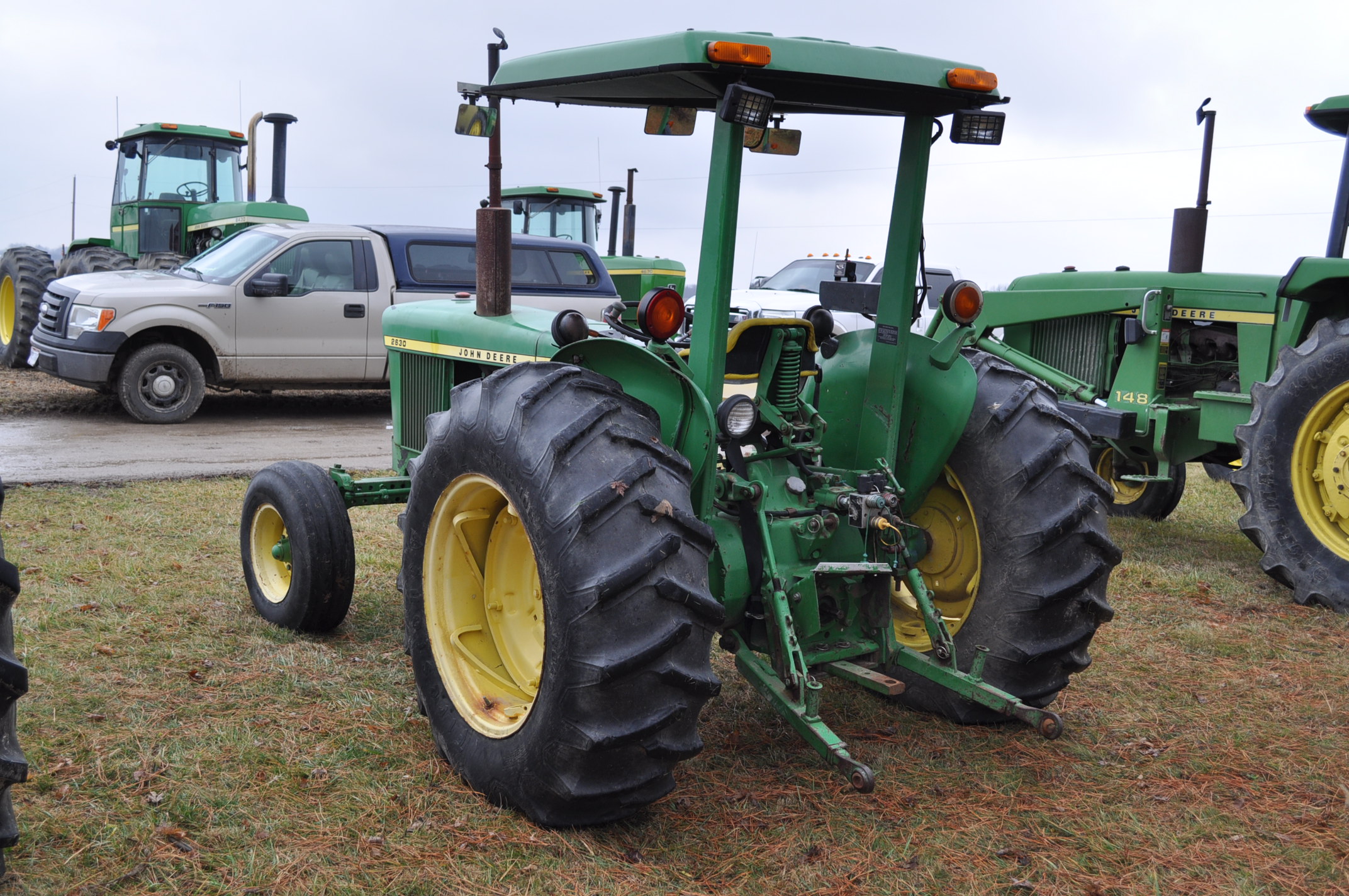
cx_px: 674
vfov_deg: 36.8
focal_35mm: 36
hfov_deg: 53.2
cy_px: 448
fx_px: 1347
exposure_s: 1/125
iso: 220
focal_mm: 24
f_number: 5.6
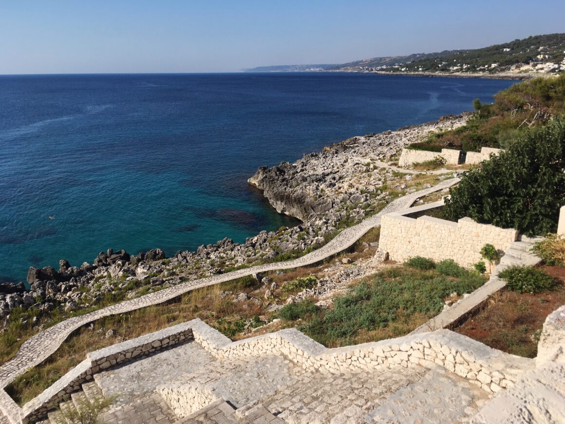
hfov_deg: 61.7
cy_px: 212
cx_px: 282
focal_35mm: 29
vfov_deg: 48.2
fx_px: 473
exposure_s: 1/2024
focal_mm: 4.15
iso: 25
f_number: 2.2
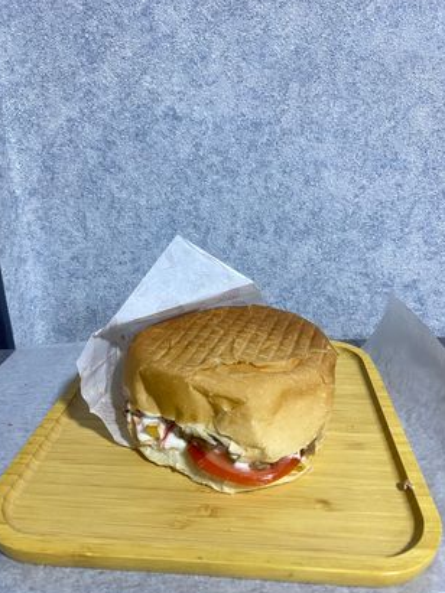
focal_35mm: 27
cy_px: 298
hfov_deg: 51.3
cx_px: 221
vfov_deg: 65.3
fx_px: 463
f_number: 1.8
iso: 250
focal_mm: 4.25
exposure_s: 1/50
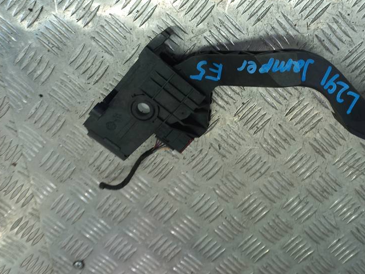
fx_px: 369
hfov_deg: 51.4
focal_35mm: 35
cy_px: 122
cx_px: 250
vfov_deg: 40.7
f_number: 1.8
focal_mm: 4.6
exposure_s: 1/50
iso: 40
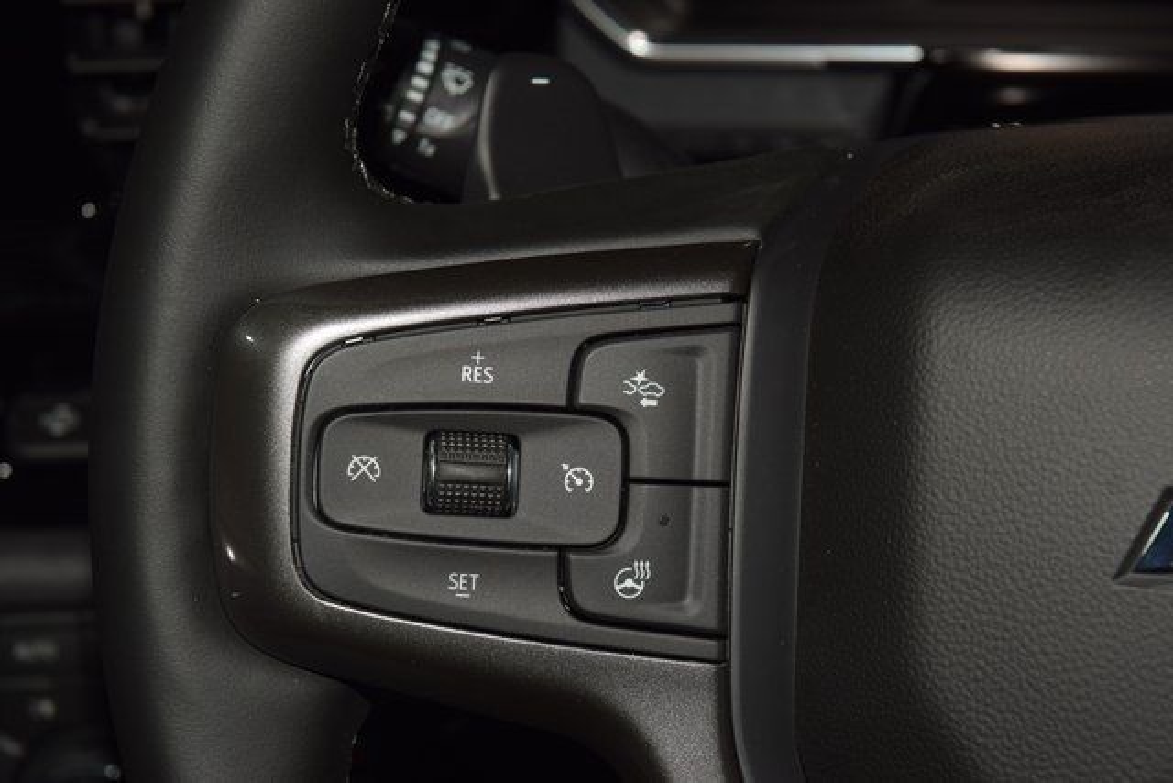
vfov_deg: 13.0
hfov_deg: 19.5
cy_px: 392
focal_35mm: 105
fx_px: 3422
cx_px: 586
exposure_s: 1/125
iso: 100
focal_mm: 70
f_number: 8
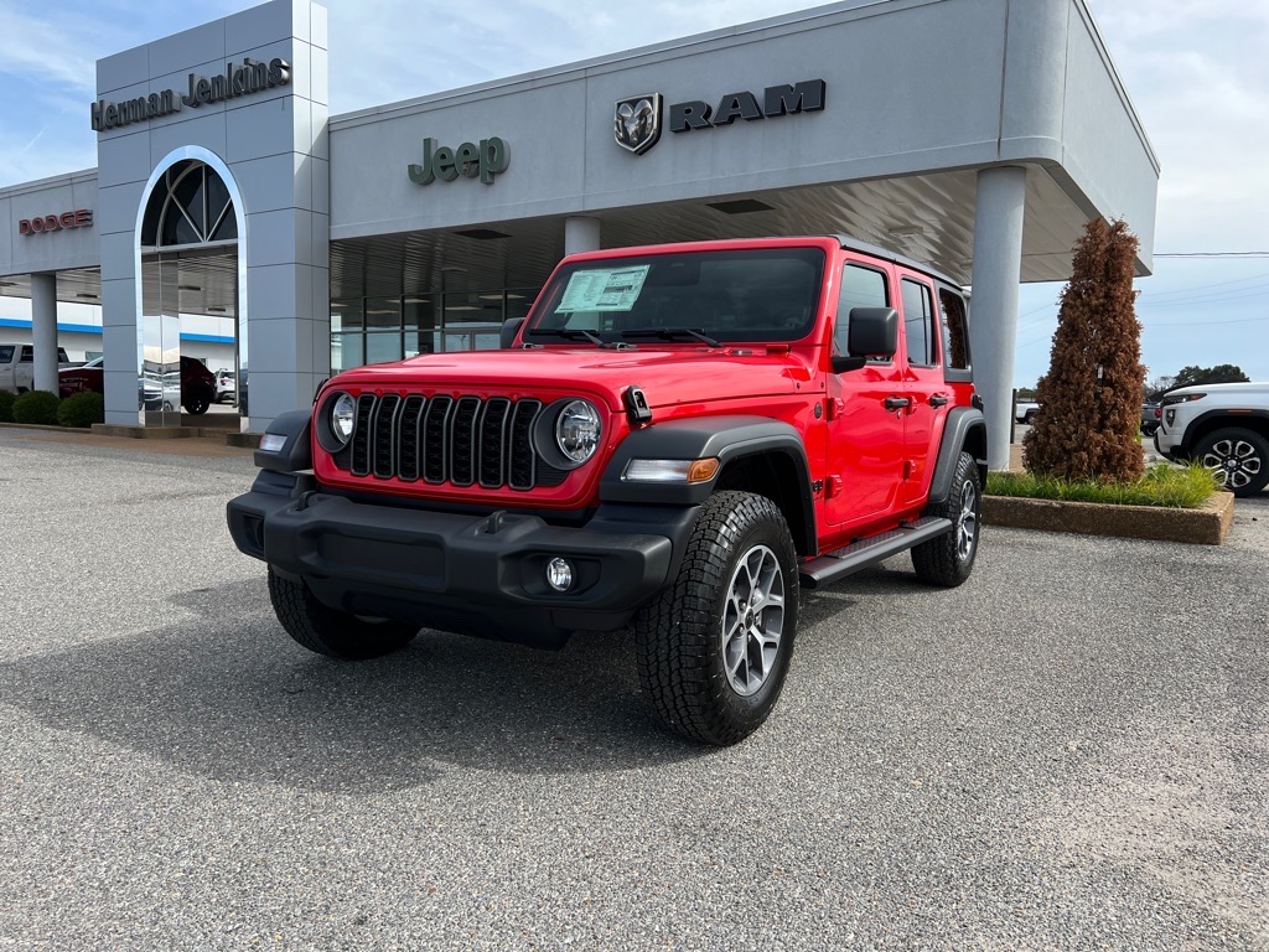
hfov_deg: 67.3
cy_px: 476
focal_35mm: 26
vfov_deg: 53.1
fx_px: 953
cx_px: 634
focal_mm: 5.7
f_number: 1.5
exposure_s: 1/3831
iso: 50
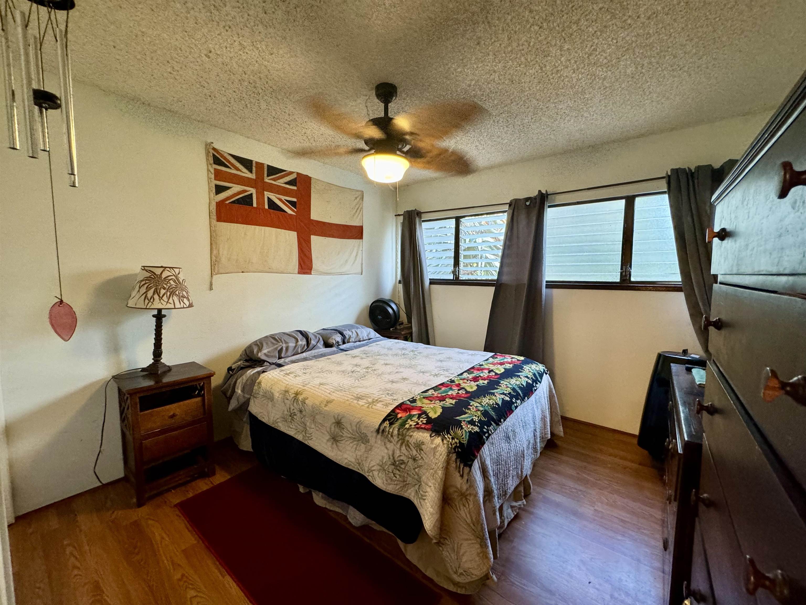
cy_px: 302
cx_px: 403
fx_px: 326
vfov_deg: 85.7
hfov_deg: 102.1
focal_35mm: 14
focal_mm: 2.22
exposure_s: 1/60
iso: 320
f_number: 2.2
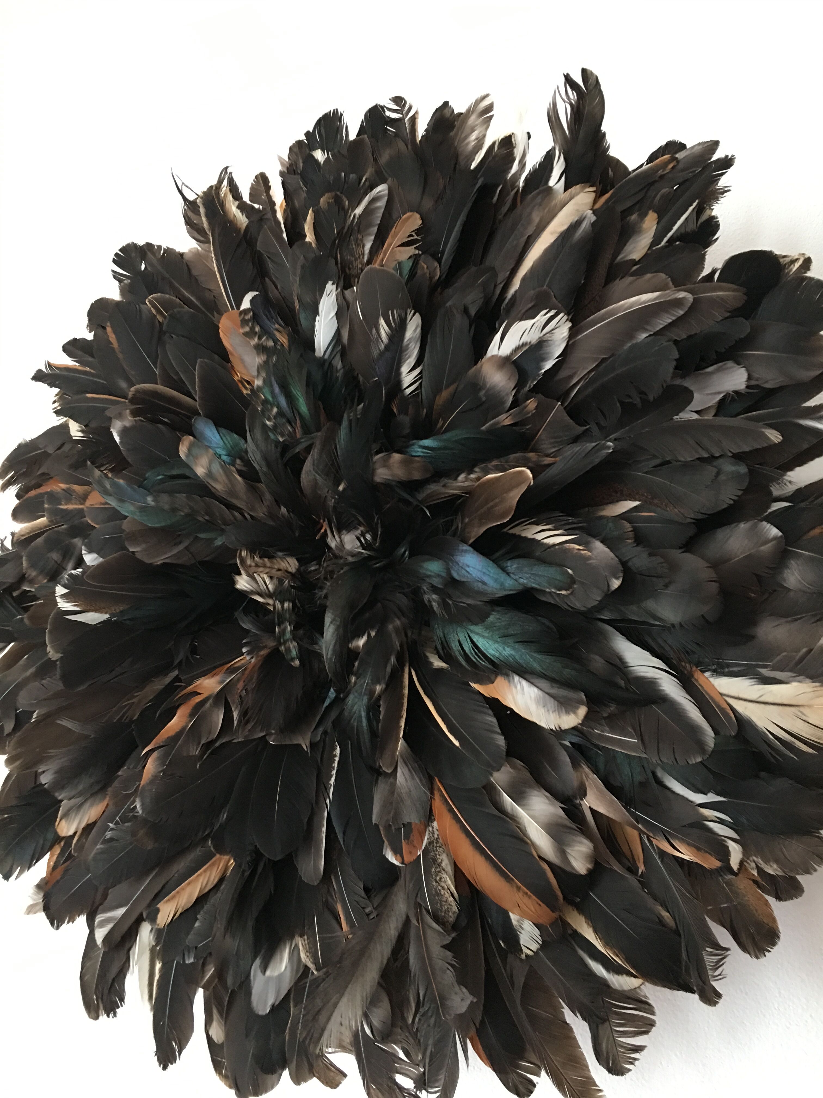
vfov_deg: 61.7
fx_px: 919
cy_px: 549
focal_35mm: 29
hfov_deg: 48.2
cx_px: 412
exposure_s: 1/17
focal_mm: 4.15
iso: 100
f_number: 2.2
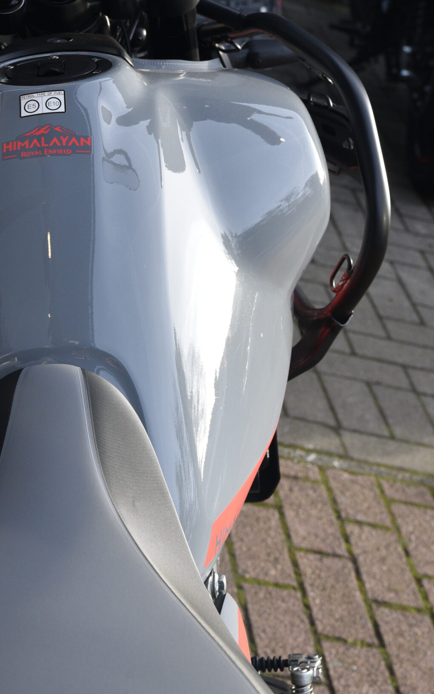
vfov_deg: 23.5
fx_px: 1665
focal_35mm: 88
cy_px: 311
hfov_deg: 14.8
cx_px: 88
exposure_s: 1/320
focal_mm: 55
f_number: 9
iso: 1000
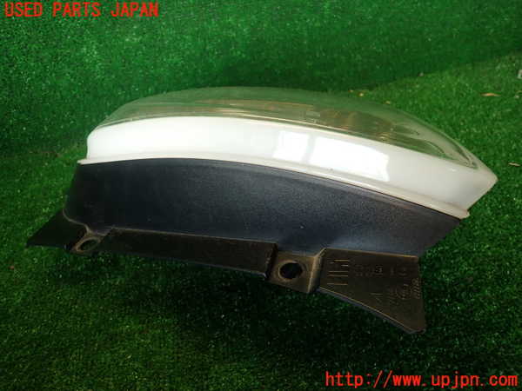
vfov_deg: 54.9
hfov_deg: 69.4
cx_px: 261
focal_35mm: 25
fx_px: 377
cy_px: 196
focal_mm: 4.5
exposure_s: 1/60
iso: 160
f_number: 2
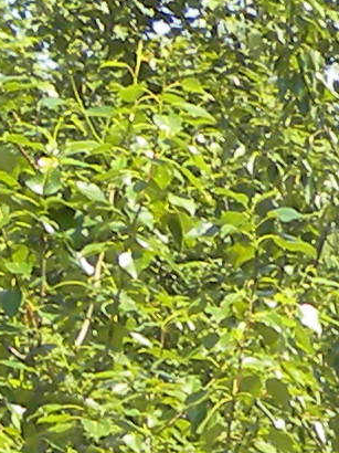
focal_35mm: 449
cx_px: 1364
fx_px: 5869
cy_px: 1147
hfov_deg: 3.2
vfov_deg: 4.3
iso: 64
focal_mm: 8.2
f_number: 4
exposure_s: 1/154
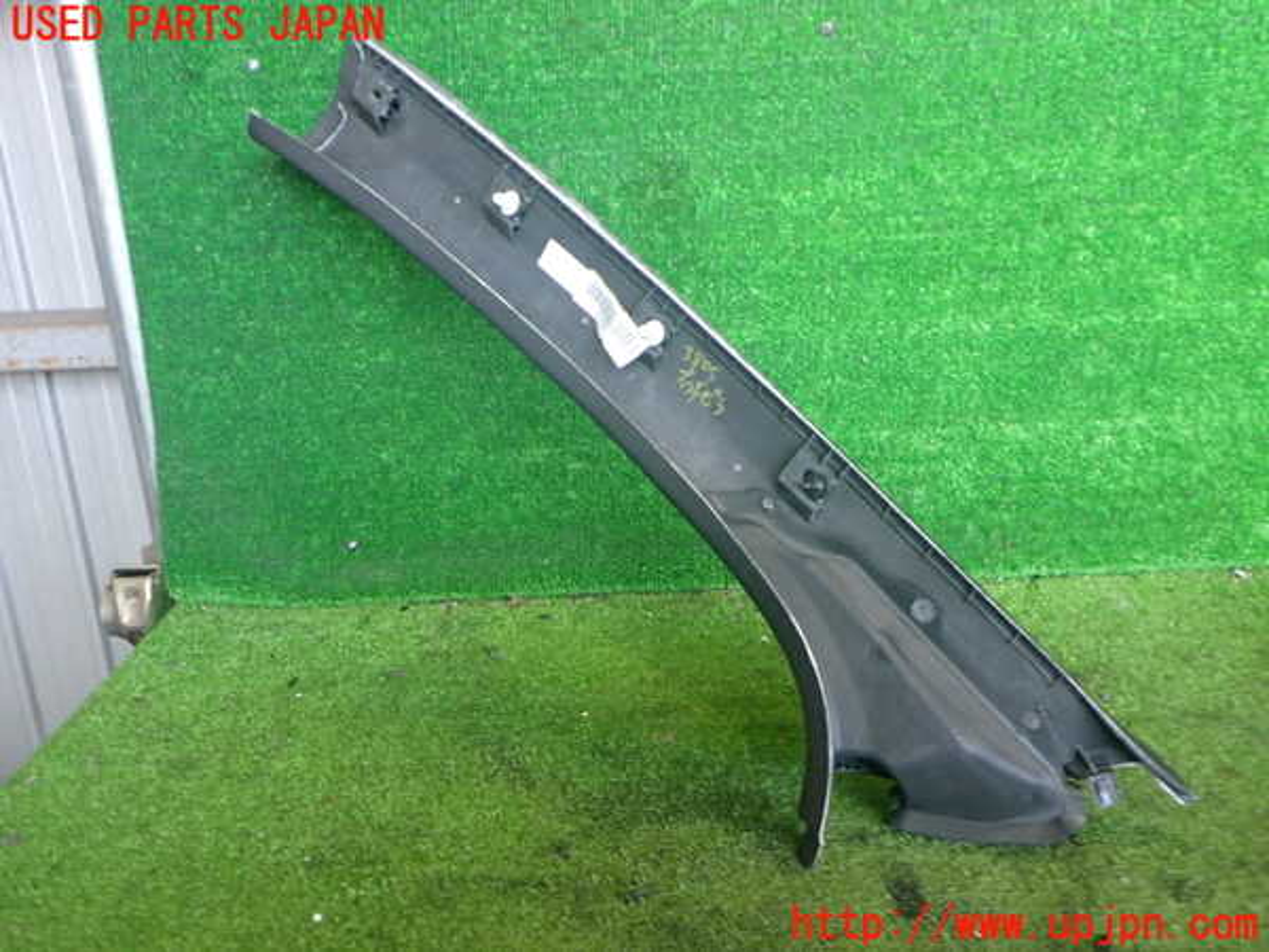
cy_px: 476
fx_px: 1100
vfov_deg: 46.8
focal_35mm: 30
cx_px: 634
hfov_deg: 60.0
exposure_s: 1/60
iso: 320
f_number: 2.3
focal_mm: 5.4
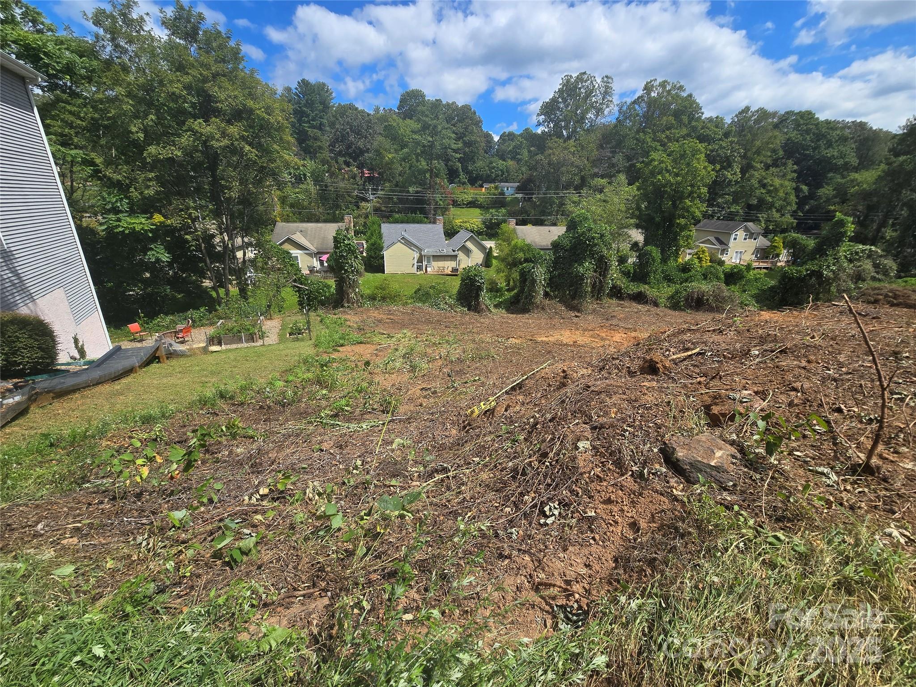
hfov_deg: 106.2
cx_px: 458
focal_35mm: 13
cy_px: 344
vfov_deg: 89.9
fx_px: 344
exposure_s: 1/1994
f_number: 2.2
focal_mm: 2.2
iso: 50
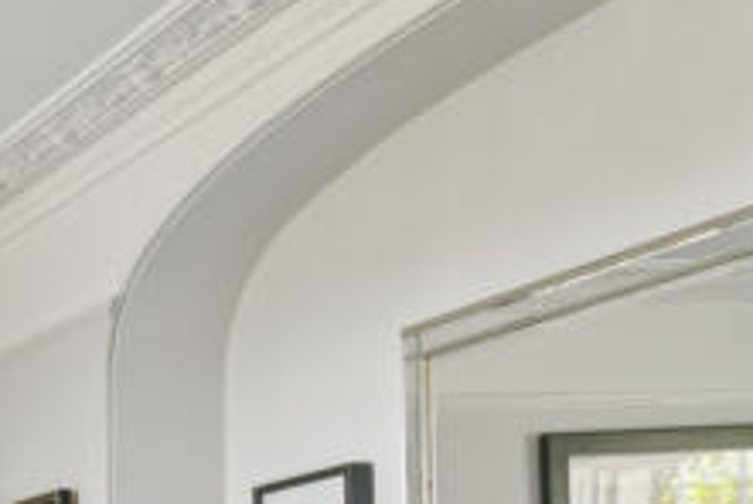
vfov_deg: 16.6
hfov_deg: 17.6
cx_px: -794
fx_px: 1598
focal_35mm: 76
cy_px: 707
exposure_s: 4
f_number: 9
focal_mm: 16.5
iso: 320
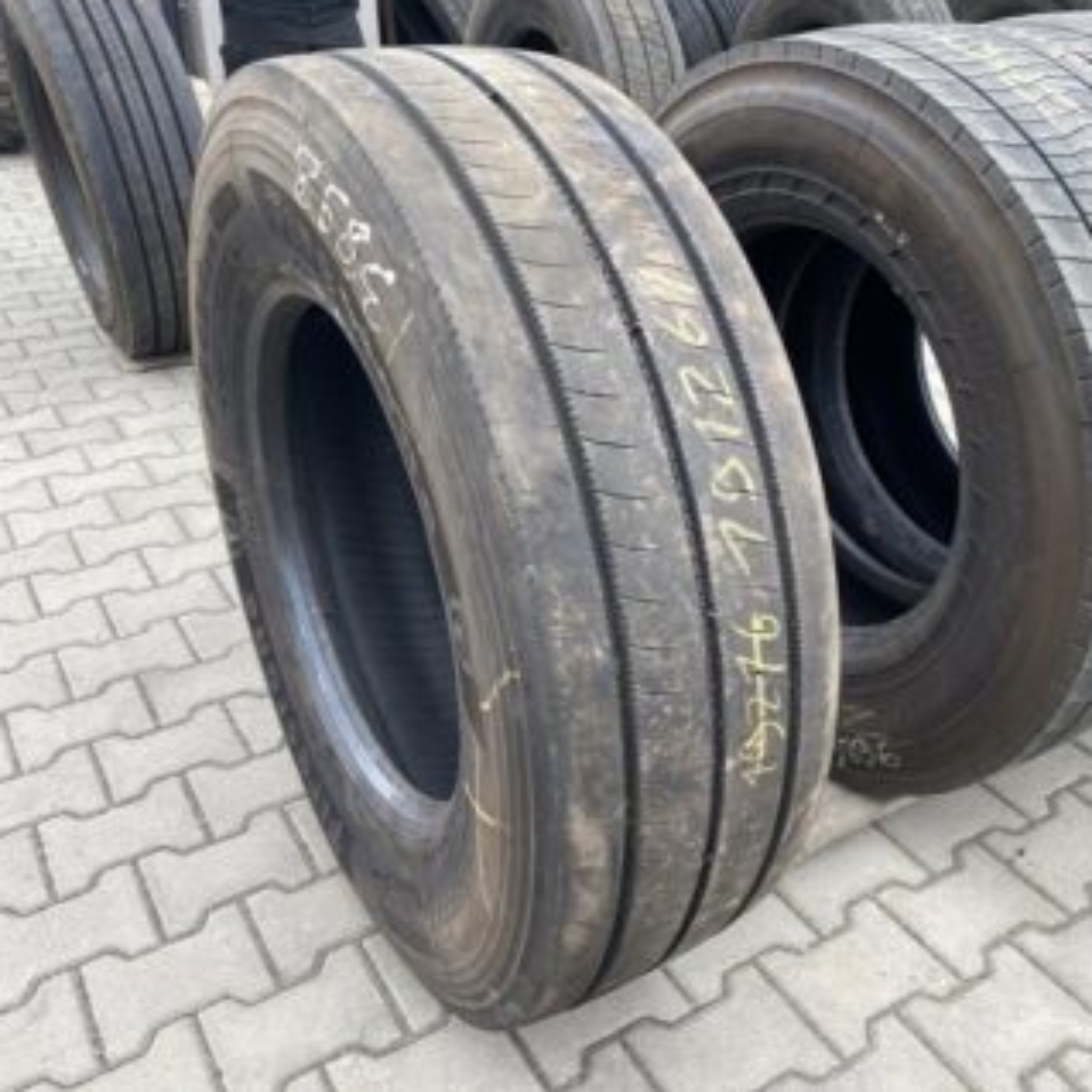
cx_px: 582
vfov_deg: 52.5
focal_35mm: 31
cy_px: 543
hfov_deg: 52.5
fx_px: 1106
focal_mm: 4.25
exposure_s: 1/185
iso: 32
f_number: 1.8
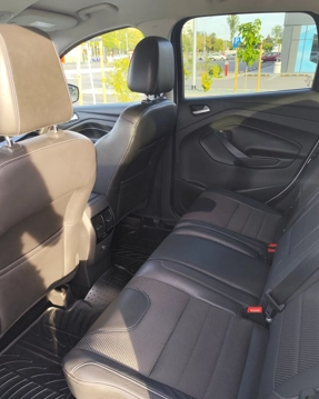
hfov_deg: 56.8
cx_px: 163
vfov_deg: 68.0
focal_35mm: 25
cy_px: 215
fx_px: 295
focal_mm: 6.19
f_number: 1.65
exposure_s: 1/100
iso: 100
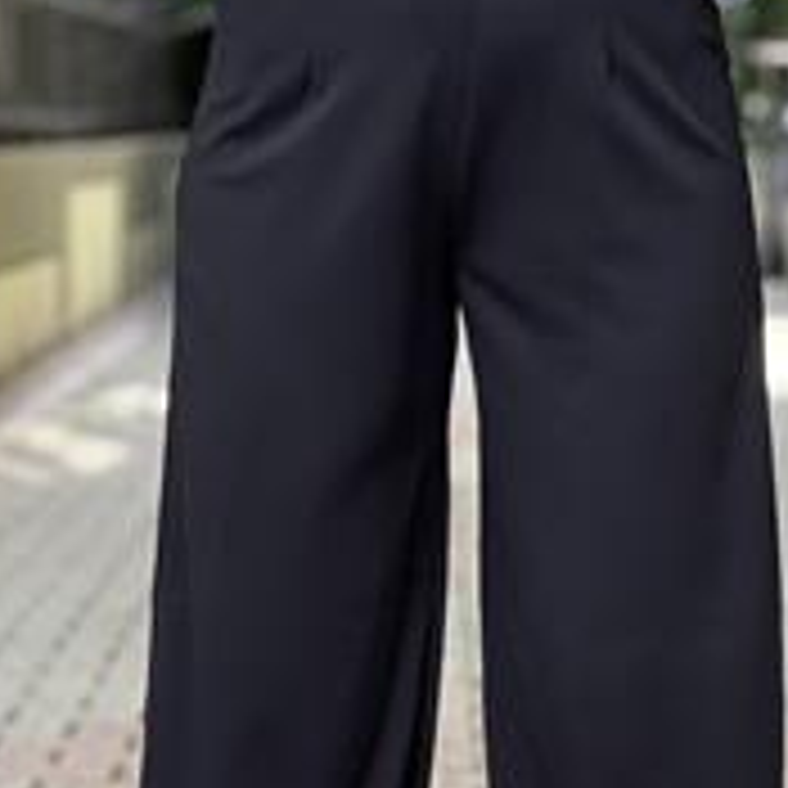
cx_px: 495
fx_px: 4146
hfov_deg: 10.8
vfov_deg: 10.8
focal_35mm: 161
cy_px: 727
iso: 80
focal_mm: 9
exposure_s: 1/121
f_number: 2.8
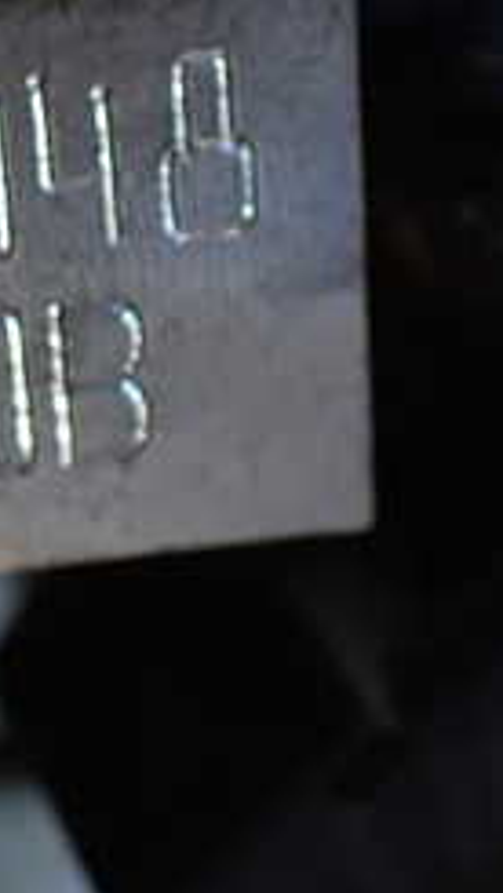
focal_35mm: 80
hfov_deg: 14.4
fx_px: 1895
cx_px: -164
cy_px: 379
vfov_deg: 26.5
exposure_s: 1/125
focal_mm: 5.4
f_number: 2.3
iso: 320
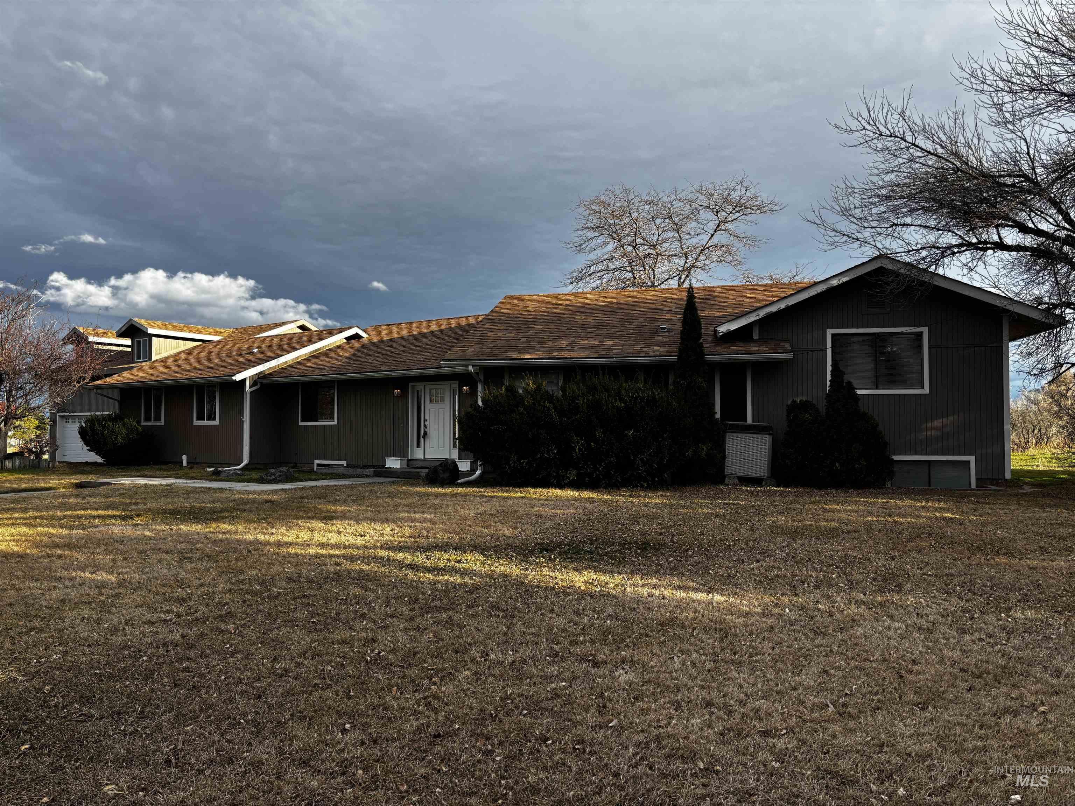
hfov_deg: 67.3
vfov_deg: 53.1
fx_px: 807
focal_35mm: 26
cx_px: 538
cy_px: 403
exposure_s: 1/1295
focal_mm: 5.96
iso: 50
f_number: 1.6
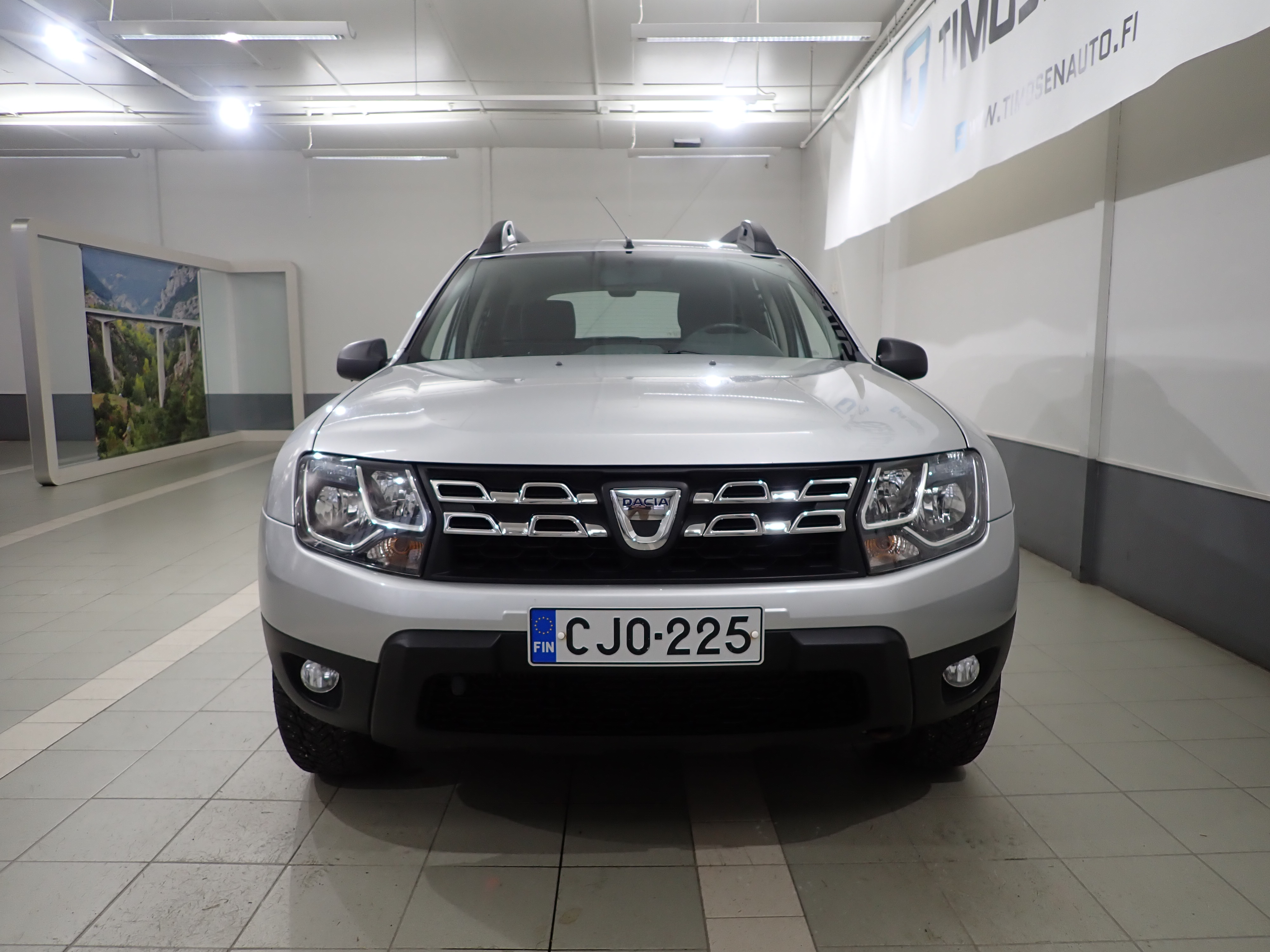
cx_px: 635
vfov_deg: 54.9
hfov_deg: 69.4
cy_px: 476
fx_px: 917
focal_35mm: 25
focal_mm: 4.5
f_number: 2
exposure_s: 1/60
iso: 100
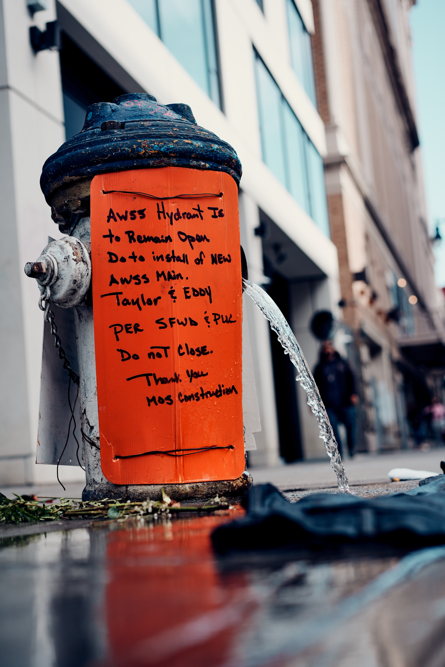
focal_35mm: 55
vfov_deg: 36.2
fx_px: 1020
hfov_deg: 24.6
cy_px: 334
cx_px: 222
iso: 100
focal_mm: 55
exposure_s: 1/1250
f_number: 3.2
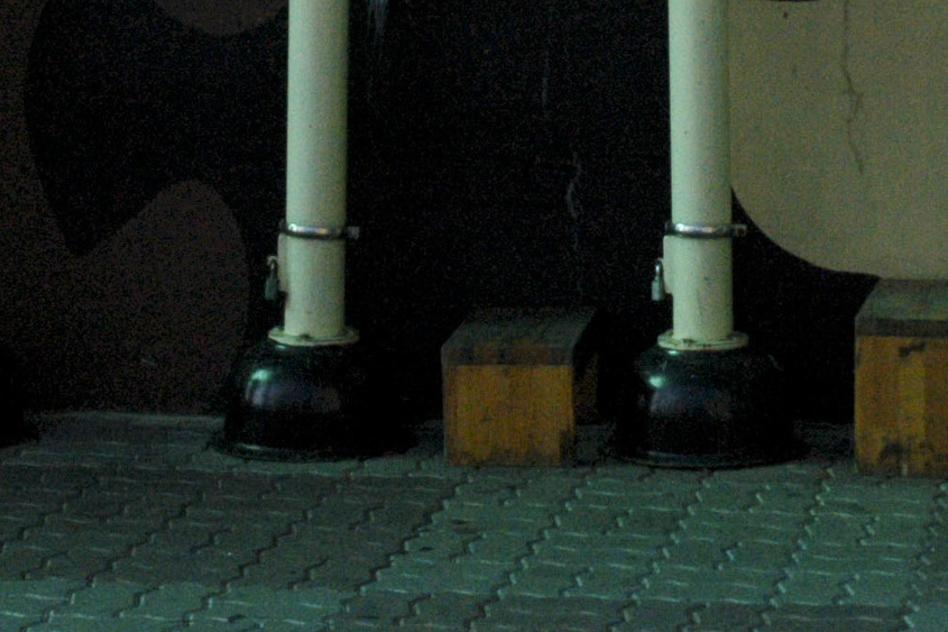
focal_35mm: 137
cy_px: -140
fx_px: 3619
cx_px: 912
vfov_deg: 9.8
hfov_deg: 14.7
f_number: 13
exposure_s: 1/1000
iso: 1600
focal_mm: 31
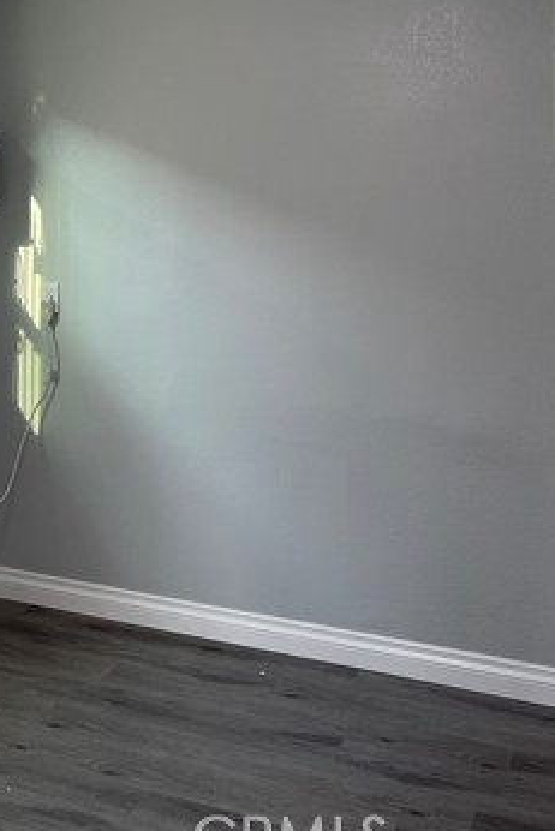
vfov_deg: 39.2
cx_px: 62
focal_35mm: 50
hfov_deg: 26.2
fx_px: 1155
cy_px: 295
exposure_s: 1/120
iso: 64
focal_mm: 5.1
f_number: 1.6
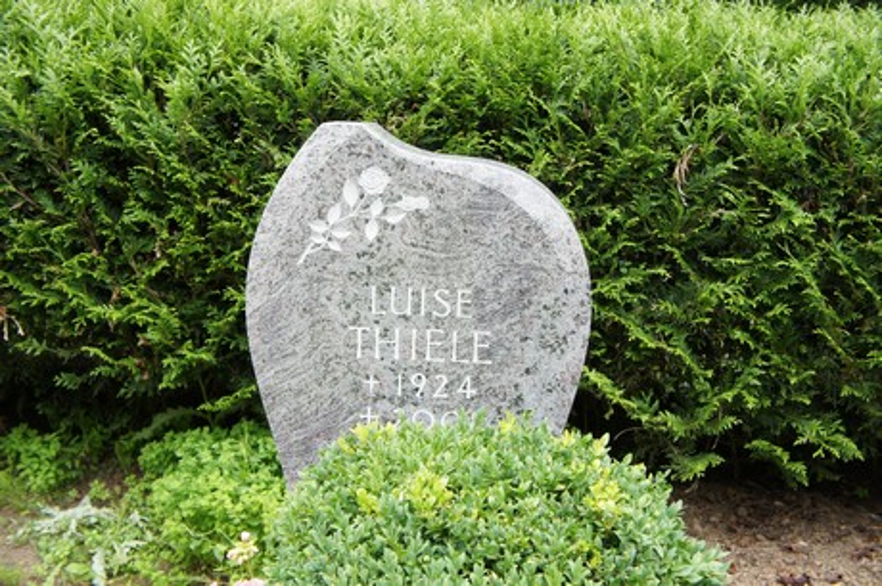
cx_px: 441
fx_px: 1212
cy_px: 293
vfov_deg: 27.2
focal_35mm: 50
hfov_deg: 40.0
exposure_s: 1/250
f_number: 5.6
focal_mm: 33
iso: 500
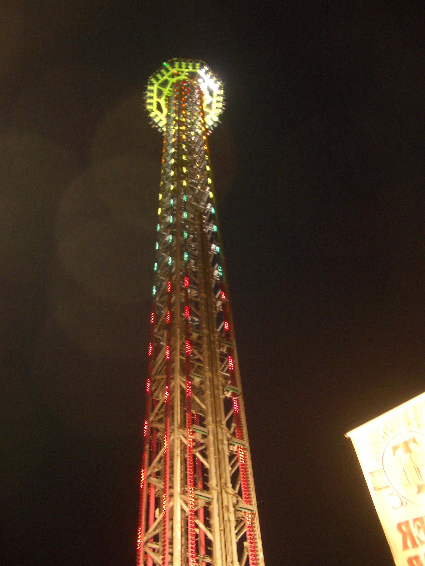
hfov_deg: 40.7
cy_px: 283
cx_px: 212
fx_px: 573
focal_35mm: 35
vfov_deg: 52.6
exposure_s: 1/8
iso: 100
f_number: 2.6
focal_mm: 5.8
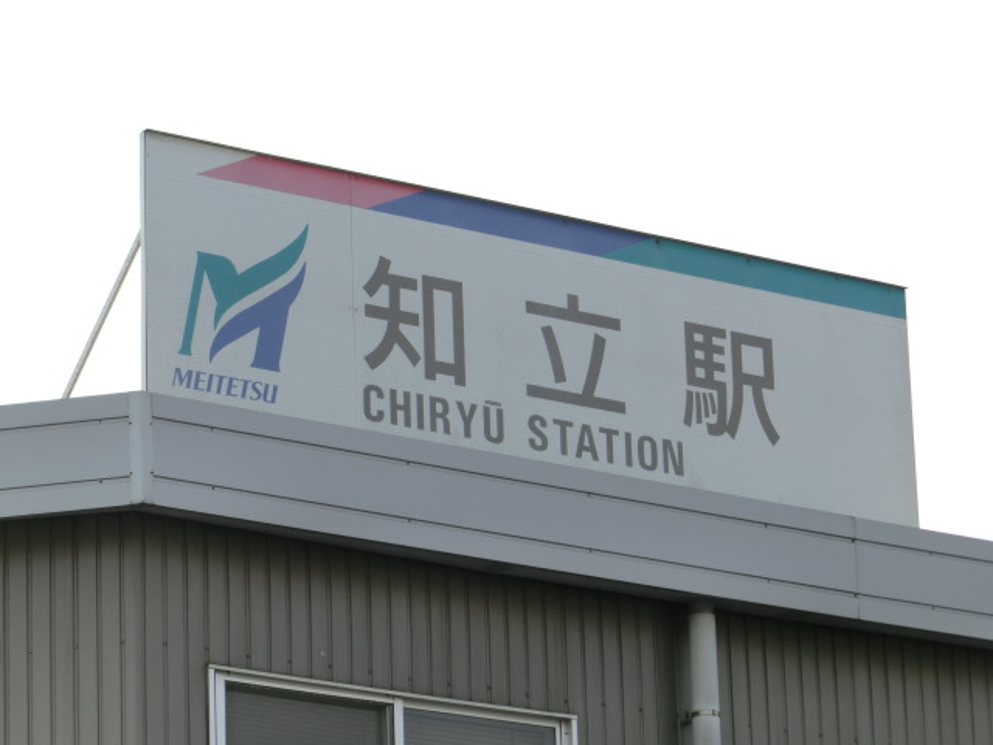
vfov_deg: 9.0
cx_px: 496
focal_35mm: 165
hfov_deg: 12.0
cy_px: 372
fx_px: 4733
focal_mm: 29.5
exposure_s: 1/320
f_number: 5.9
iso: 80
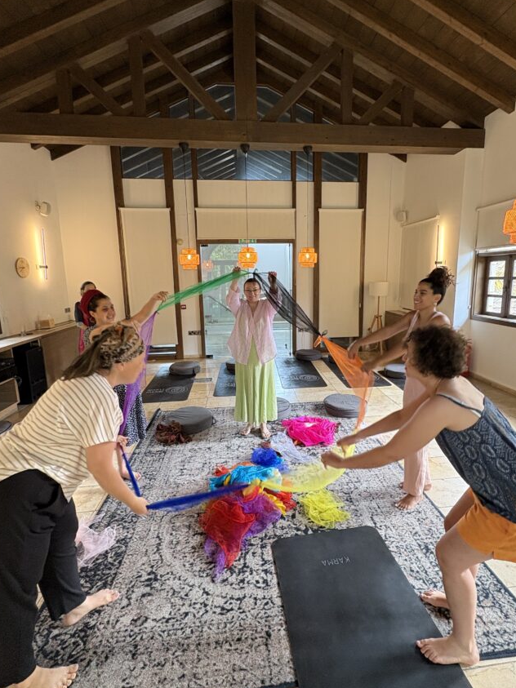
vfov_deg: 91.0
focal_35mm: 17
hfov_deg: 74.6
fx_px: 338
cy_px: 331
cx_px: 277
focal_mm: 2.22
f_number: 2.2
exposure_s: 1/50
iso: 160
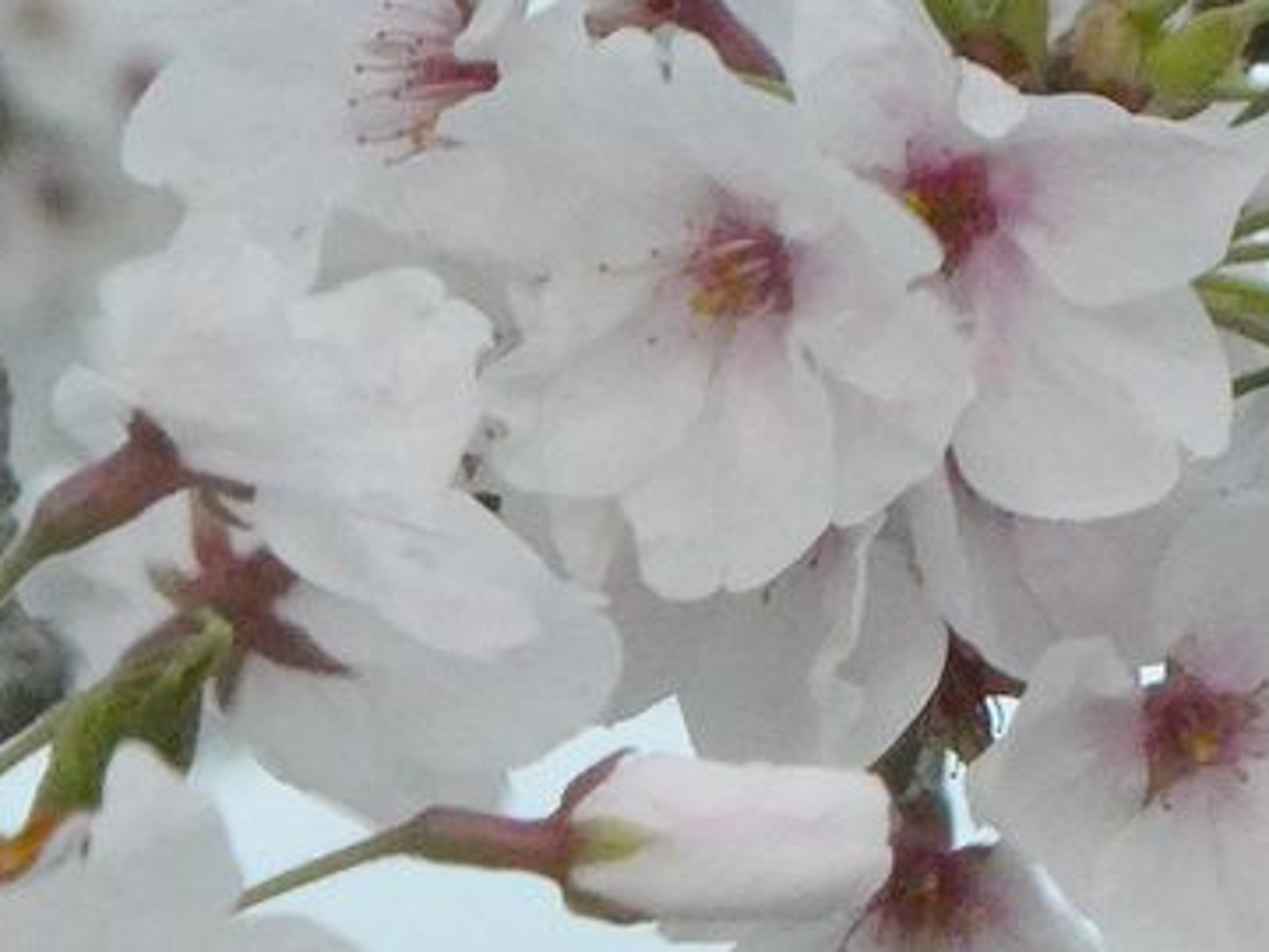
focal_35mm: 382
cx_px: 1075
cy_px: 155
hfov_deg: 5.2
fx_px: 14004
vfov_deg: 3.9
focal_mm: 30.9
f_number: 5.6
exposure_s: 1/80
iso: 800
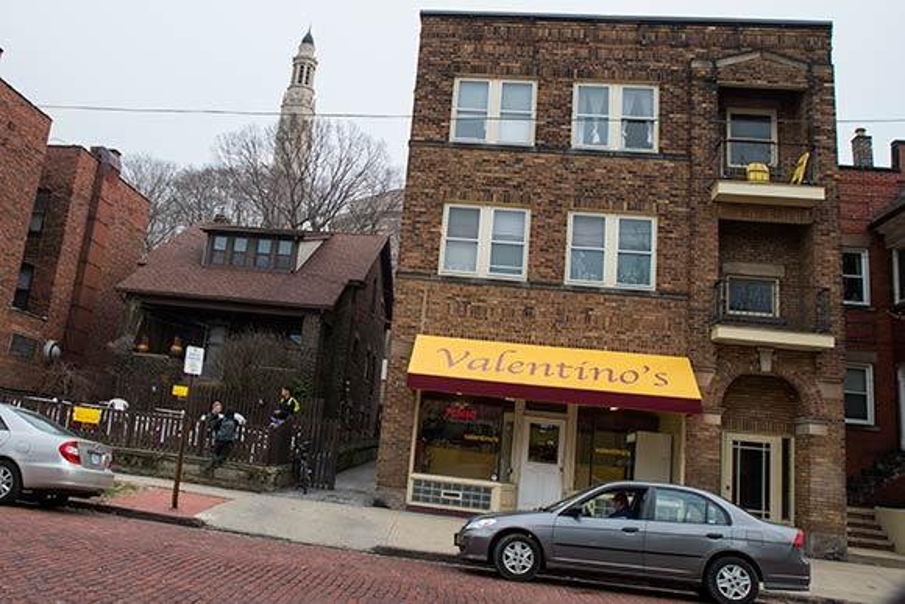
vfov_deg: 53.2
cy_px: 302
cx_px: 452
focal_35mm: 24
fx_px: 603
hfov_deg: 73.7
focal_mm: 24
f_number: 6.7
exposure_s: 1/1000
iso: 400
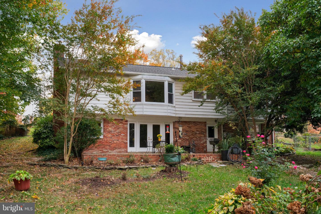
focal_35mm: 35
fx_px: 312
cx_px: 160
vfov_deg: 37.9
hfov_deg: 54.4
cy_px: 107
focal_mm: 35
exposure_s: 1/500
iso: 1250
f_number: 8
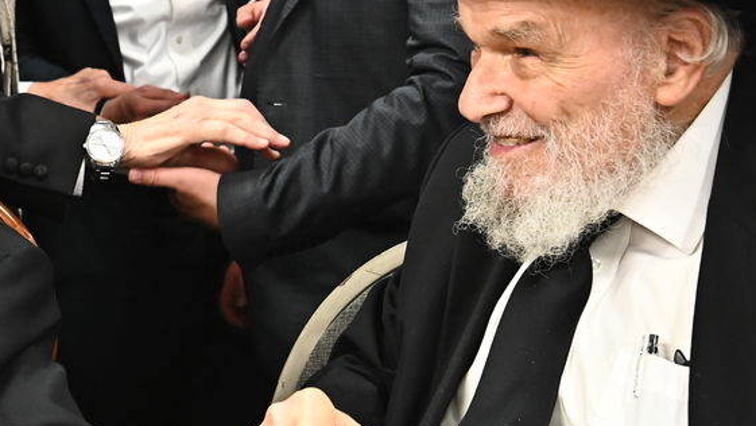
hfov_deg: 25.9
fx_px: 1624
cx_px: 186
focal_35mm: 81
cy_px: 24
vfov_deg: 14.7
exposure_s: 1/200
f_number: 4.5
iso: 3200
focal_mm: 31
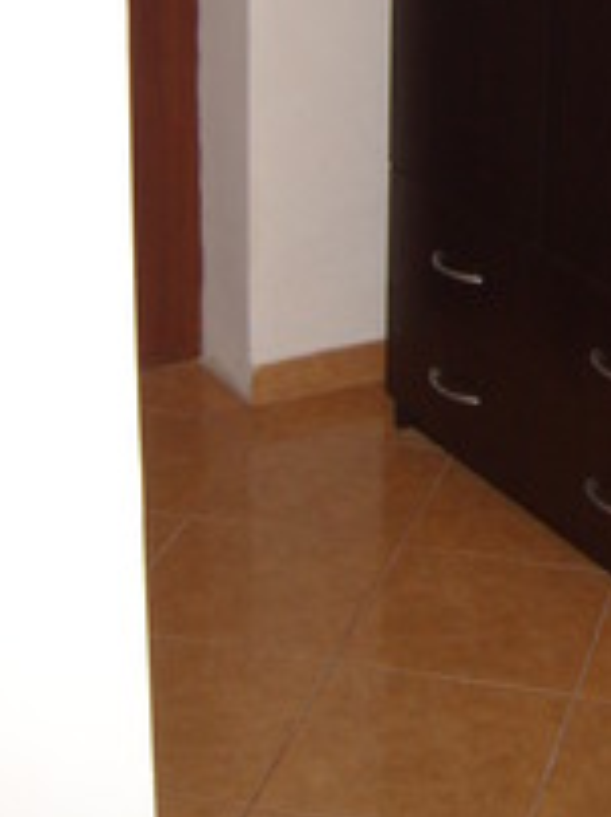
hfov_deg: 16.9
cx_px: 633
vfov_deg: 21.9
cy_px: -57
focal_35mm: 85
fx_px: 2005
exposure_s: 1/45
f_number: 2.8
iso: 100
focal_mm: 5.8
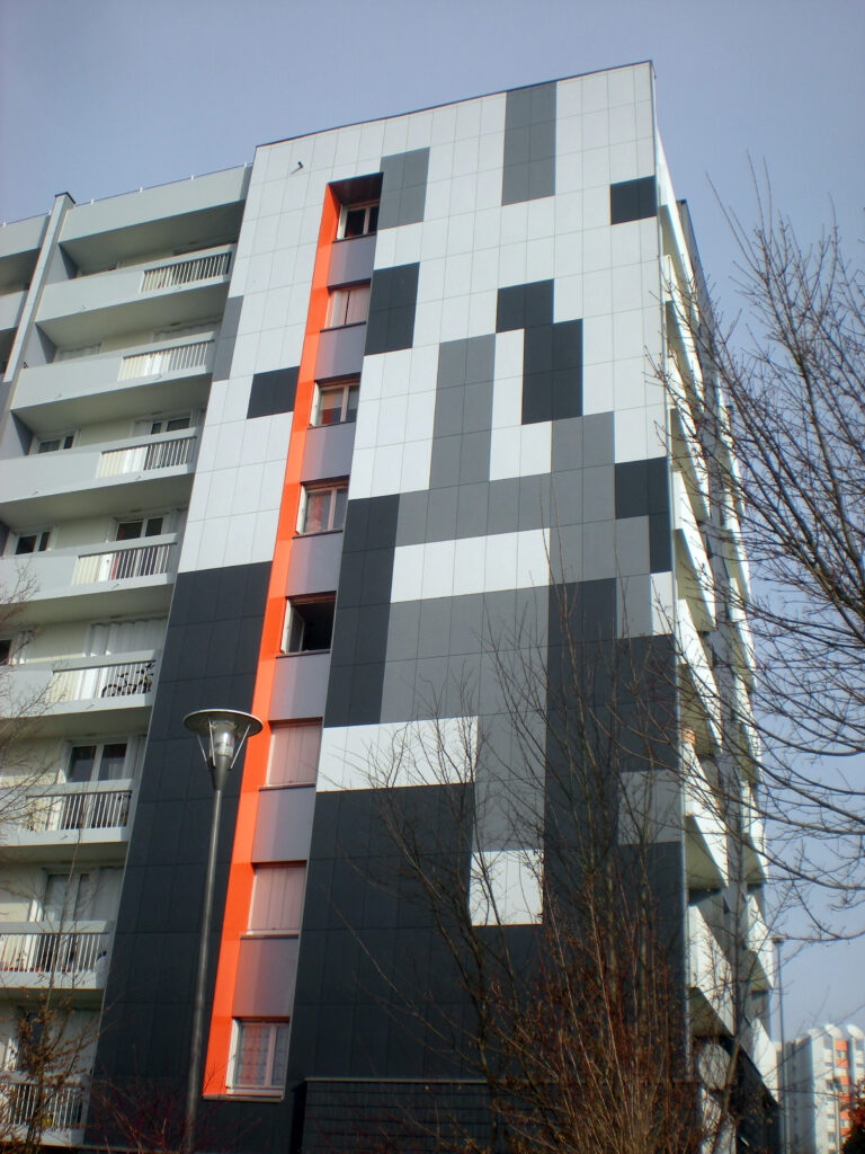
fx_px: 1266
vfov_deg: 49.0
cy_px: 577
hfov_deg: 37.7
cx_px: 432
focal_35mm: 38
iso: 64
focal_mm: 6.3
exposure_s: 1/516
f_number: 4.6
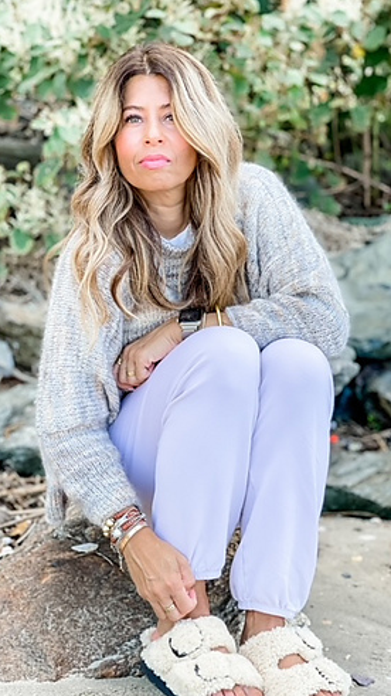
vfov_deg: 29.8
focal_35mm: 71
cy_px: 350
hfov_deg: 17.0
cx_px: 181
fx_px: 1309
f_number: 2.2
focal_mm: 7.5
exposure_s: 1/120
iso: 20
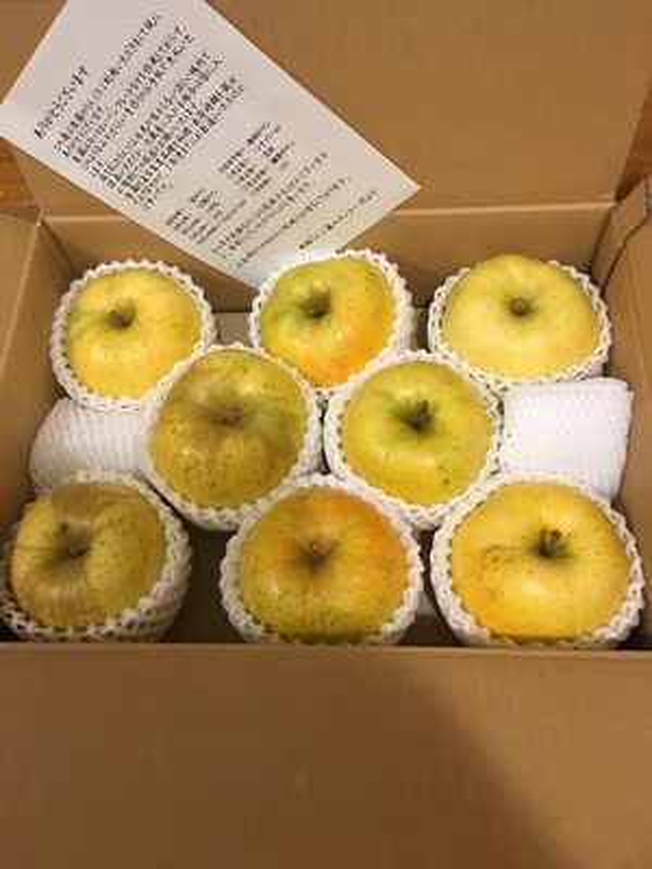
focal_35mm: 29
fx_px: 728
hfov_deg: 48.2
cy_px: 434
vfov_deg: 61.7
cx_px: 326
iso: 200
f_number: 2.2
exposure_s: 1/30
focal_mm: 4.15
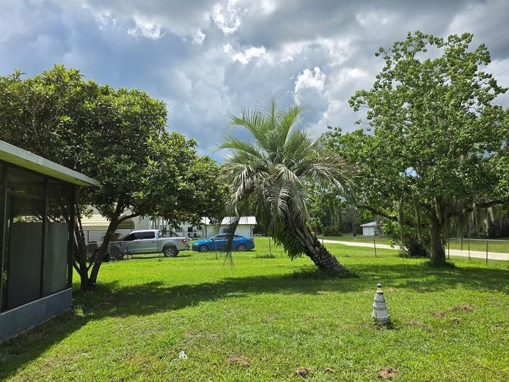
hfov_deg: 63.4
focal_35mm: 28
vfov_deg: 49.8
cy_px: 191
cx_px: 248
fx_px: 412
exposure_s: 1/922
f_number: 1.7
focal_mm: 6.3
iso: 12
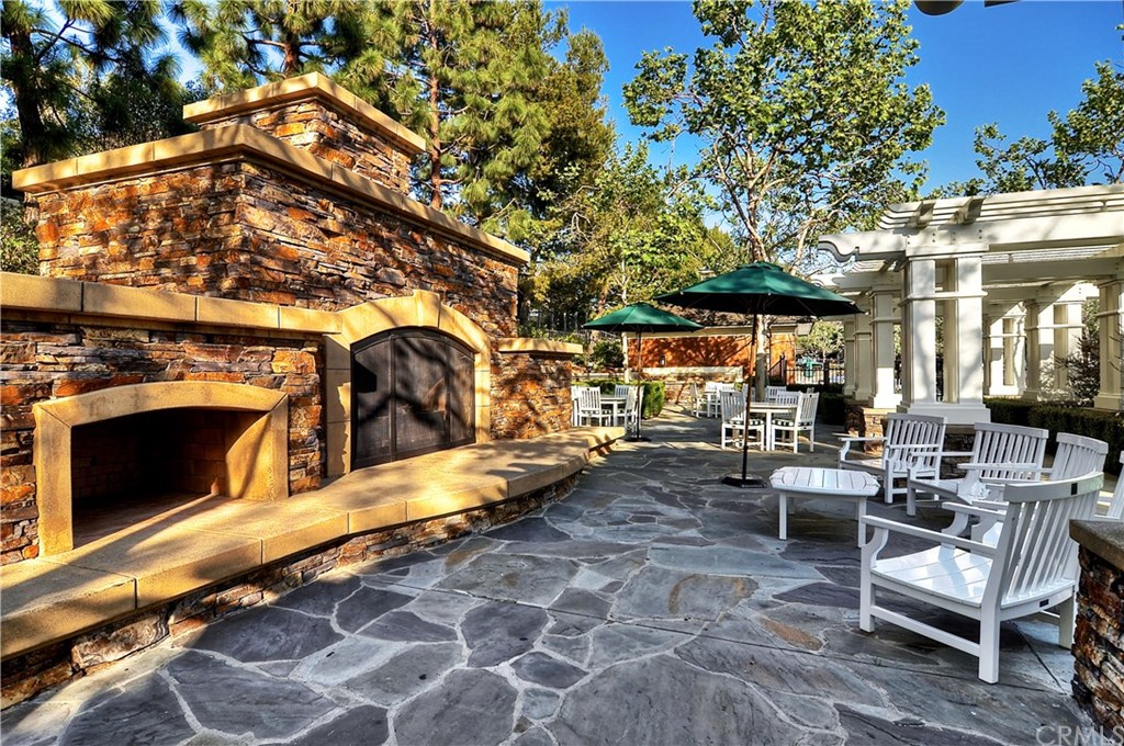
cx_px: 562
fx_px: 561
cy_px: 373
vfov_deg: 67.2
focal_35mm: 18
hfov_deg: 90.1
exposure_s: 1/400
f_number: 7.1
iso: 200
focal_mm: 12
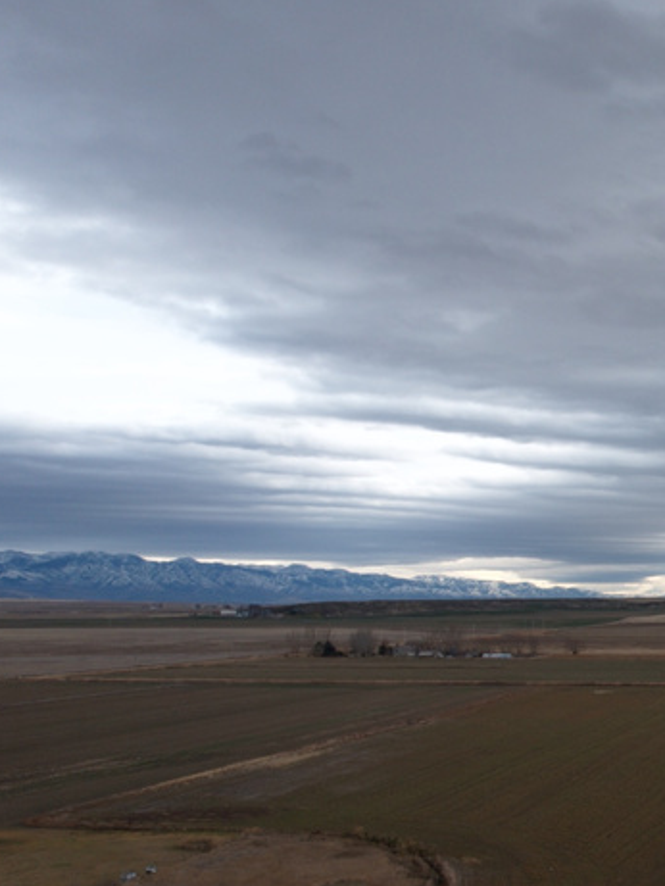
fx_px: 1203
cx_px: 834
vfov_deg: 39.9
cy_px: 590
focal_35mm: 47
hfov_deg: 26.7
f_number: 2.8
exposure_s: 1/725
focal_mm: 8.38
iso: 130
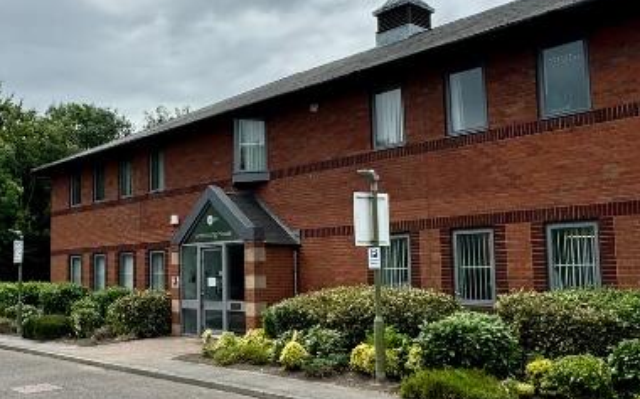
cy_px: 215
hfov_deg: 48.5
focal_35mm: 40
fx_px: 697
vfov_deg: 31.9
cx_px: 212
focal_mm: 2.22
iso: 50
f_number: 2.2
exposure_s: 1/1927
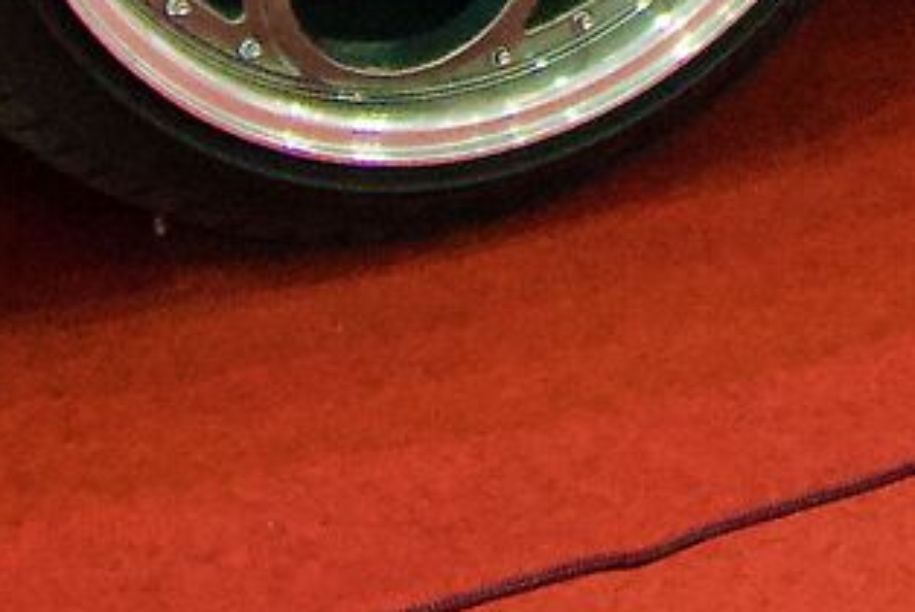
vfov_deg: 5.6
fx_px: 5826
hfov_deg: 8.9
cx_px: 1154
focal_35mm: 229
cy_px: -1250
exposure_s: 1/160
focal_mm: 20
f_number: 4
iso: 3200
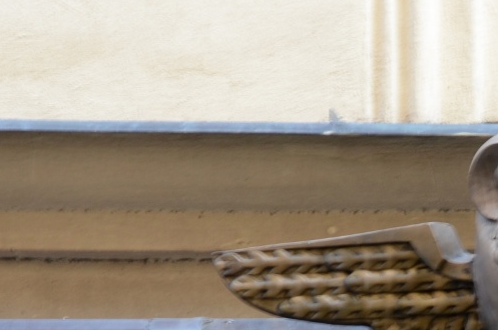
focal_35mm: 337
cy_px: 446
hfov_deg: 6.1
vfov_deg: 4.0
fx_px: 4650
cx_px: 498
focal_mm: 70
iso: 200
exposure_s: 1/13
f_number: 7.1
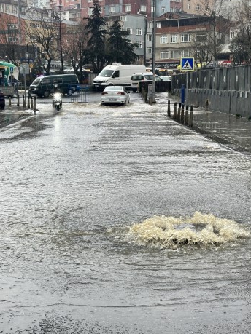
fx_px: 648
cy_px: 172
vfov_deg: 29.0
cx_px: 114
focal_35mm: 67
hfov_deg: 21.9
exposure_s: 1/421
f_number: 1.78
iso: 64
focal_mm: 6.86
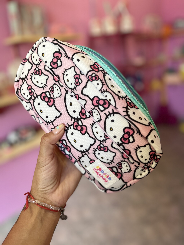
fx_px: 184
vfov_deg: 67.3
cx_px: 92
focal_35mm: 26
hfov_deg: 53.1
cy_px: 122
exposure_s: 1/100
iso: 80
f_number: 1.6
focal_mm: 5.1
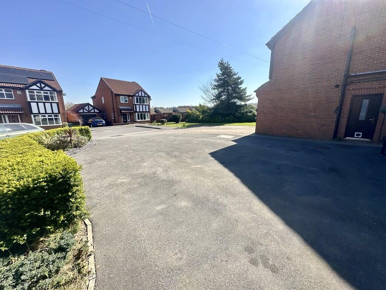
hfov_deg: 102.1
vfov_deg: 85.7
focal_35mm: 14
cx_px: 193
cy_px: 145
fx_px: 156
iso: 50
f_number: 2.2
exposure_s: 1/1335
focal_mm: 2.22
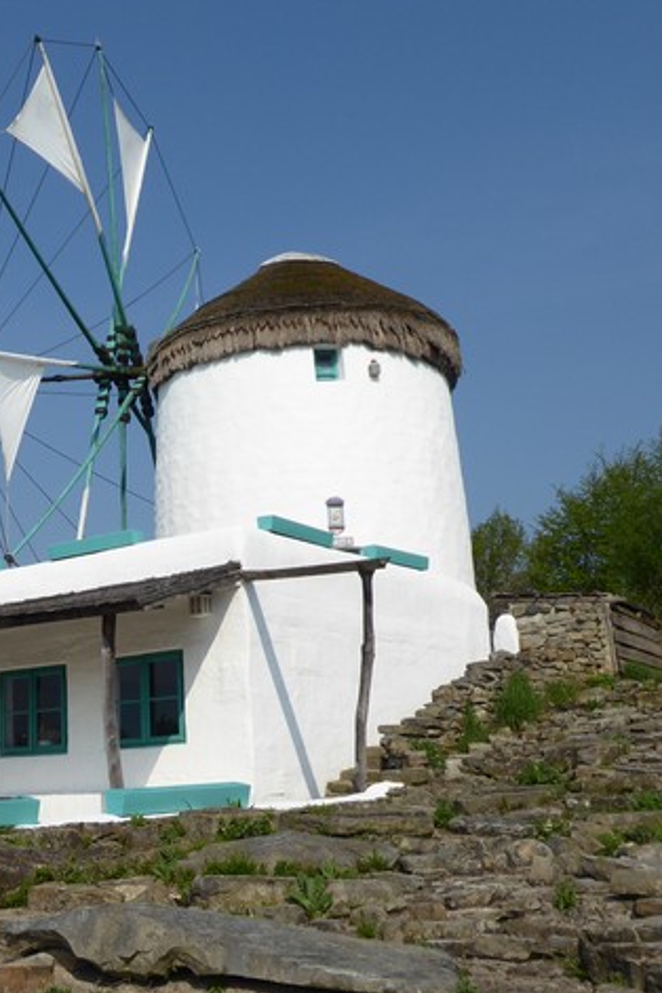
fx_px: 1324
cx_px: 105
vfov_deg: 41.1
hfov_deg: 27.4
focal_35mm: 48
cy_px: 498
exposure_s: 1/1300
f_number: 3.6
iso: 80
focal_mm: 5.8
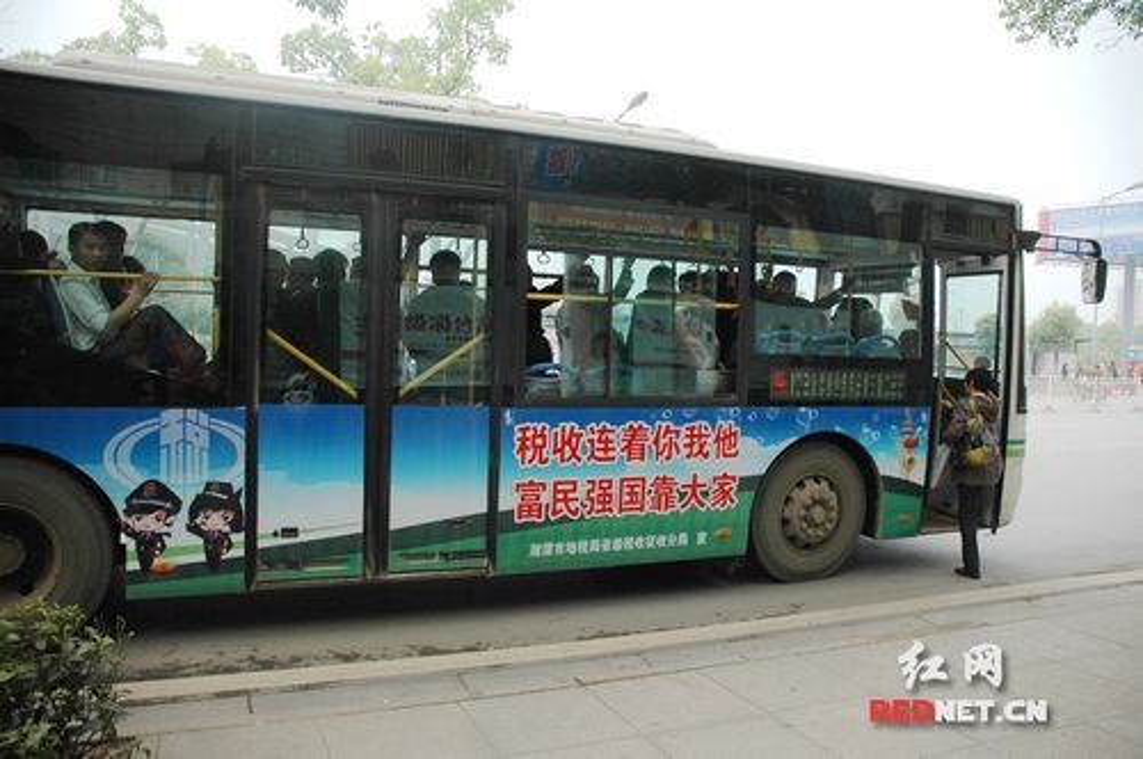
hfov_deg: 67.4
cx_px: 572
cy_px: 380
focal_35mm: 27
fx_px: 856
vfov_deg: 47.8
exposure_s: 1/400
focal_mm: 18
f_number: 3.5
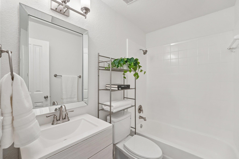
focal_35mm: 14
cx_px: 120
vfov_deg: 81.2
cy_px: 80
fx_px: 93
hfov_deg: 104.3
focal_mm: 14
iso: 400
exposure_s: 1/20
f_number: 8
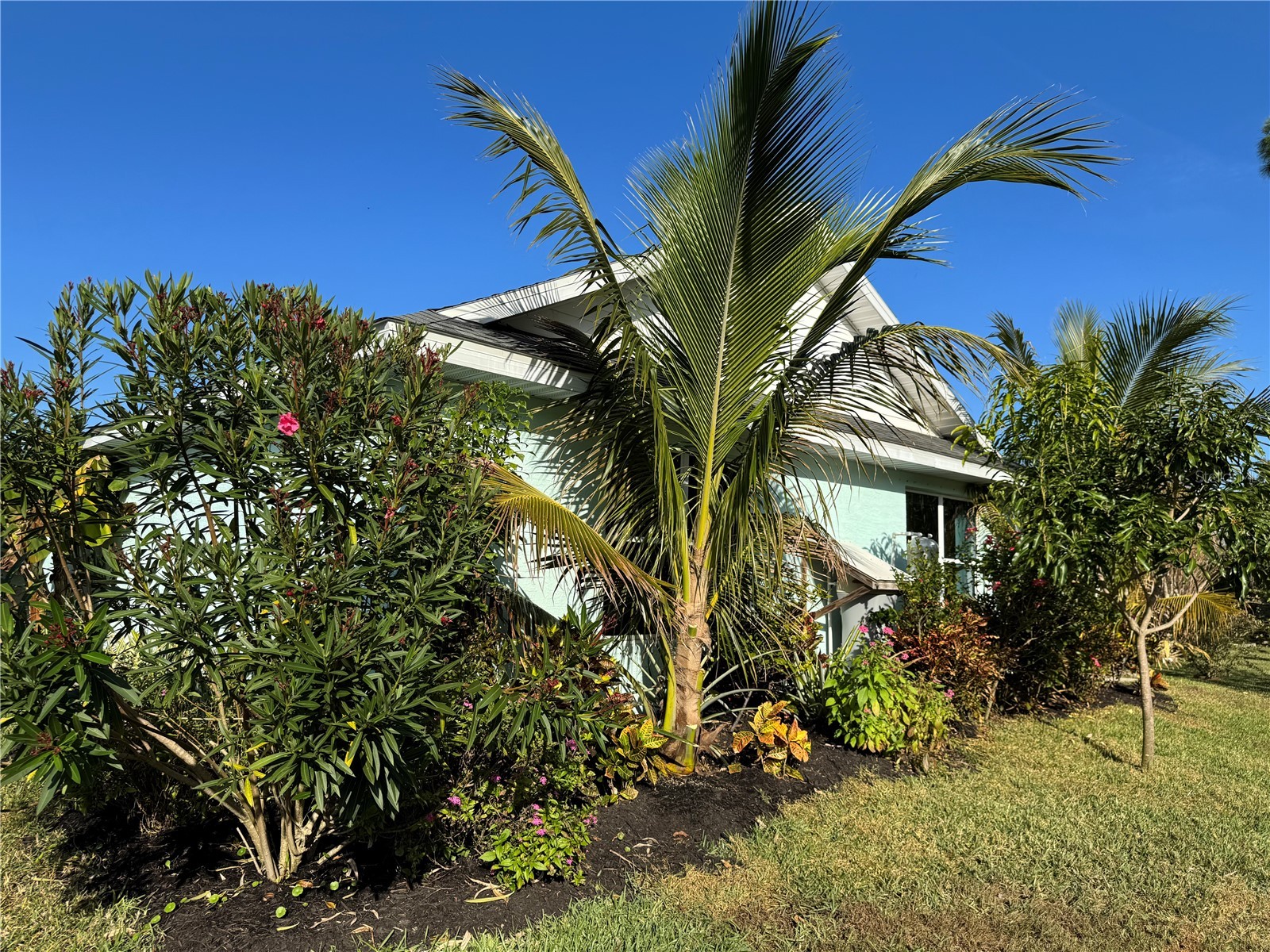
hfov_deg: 71.6
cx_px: 635
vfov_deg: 56.8
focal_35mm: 24
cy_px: 476
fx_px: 881
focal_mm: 6.76
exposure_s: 1/4049
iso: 80
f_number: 1.78
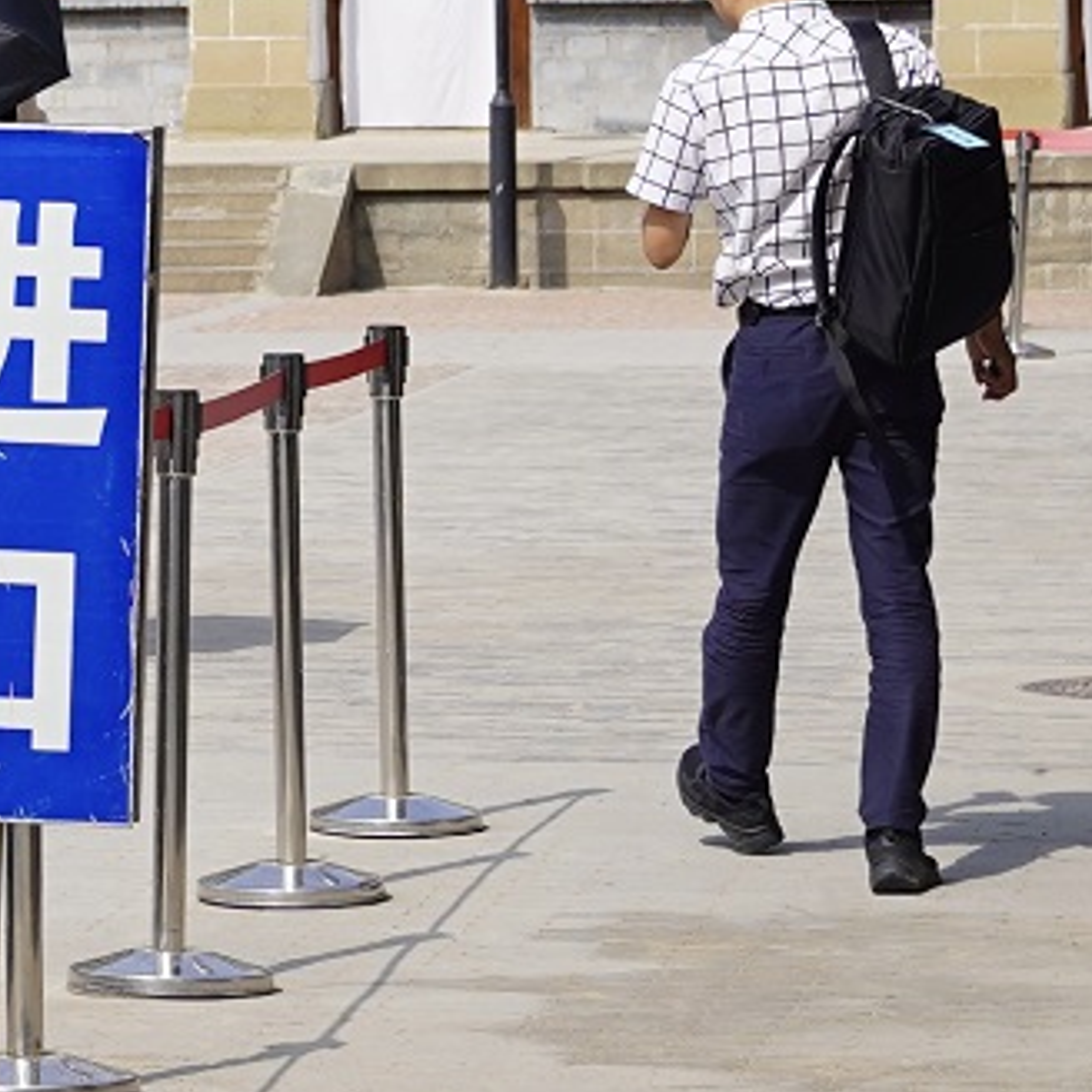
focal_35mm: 196
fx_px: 6995
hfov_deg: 8.8
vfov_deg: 8.8
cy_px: -335
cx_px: -266
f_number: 5.6
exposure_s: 1/500
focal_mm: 42
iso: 100
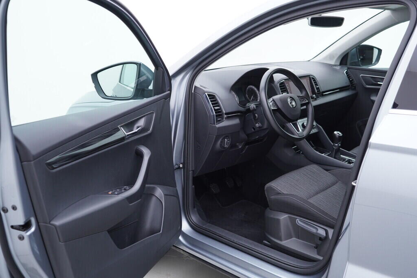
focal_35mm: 36
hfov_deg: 53.1
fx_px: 417
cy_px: 139
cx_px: 208
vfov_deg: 36.9
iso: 125
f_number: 2.8
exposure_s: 1/40
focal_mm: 24
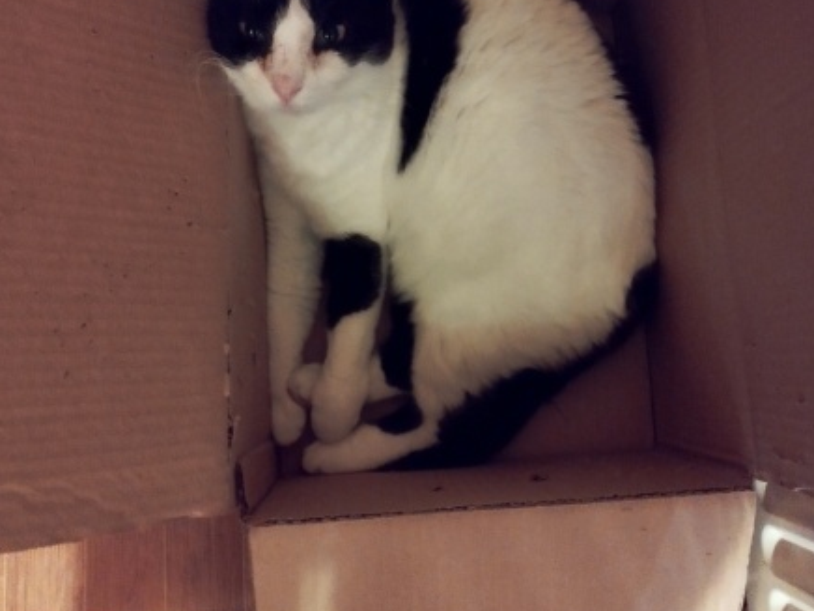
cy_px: 237
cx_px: 416
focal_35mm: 33
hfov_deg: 55.3
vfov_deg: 42.7
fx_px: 776
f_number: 1.89
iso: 5000
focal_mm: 5.89
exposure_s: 1/14.3
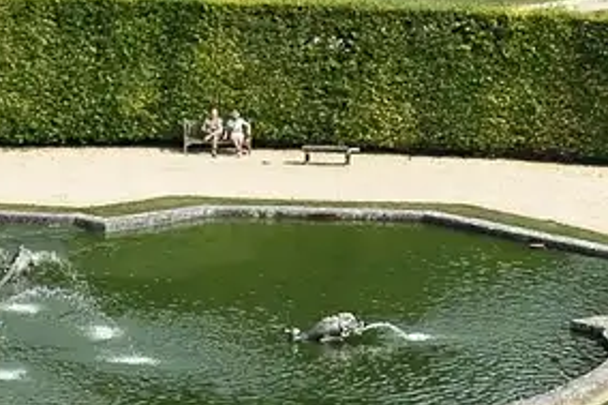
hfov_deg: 4.6
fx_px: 7477
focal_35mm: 443
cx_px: -69
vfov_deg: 3.1
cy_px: 274
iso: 200
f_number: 8
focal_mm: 70
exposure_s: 1/250
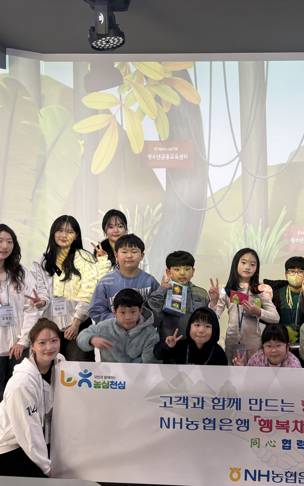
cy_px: 243
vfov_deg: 52.8
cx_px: 268
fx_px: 491
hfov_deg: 32.8
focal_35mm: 37
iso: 125
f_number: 1.6
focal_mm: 5.96
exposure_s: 1/60
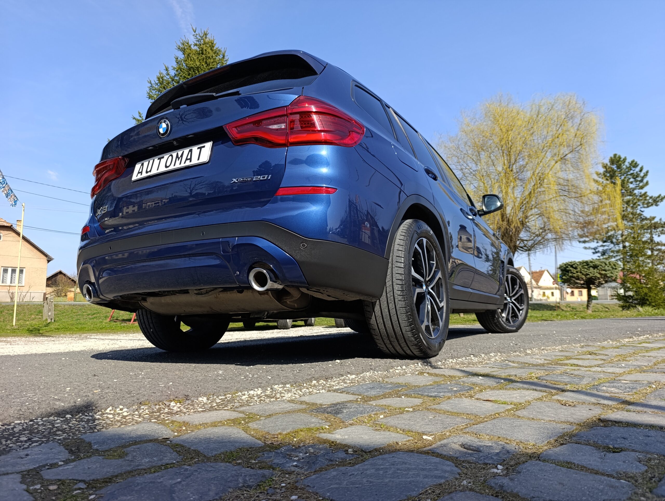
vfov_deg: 59.0
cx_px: 332
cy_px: 250
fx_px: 443
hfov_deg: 73.8
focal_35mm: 23
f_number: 1.6
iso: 50
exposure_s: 1/467
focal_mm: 6.14
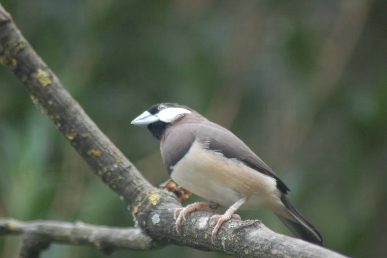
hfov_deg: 4.6
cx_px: 194
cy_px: 129
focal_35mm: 450
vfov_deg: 3.1
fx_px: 4833
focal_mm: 300
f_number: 5.6
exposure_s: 1/125
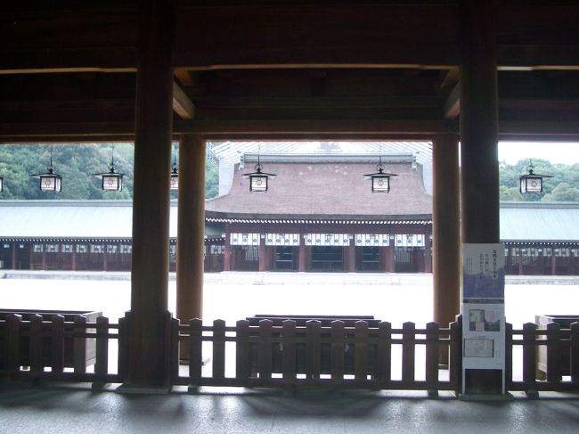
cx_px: 290
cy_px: 217
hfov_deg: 45.8
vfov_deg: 35.1
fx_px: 686
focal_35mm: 41
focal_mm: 6.8
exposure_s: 1/80
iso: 50
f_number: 2.8
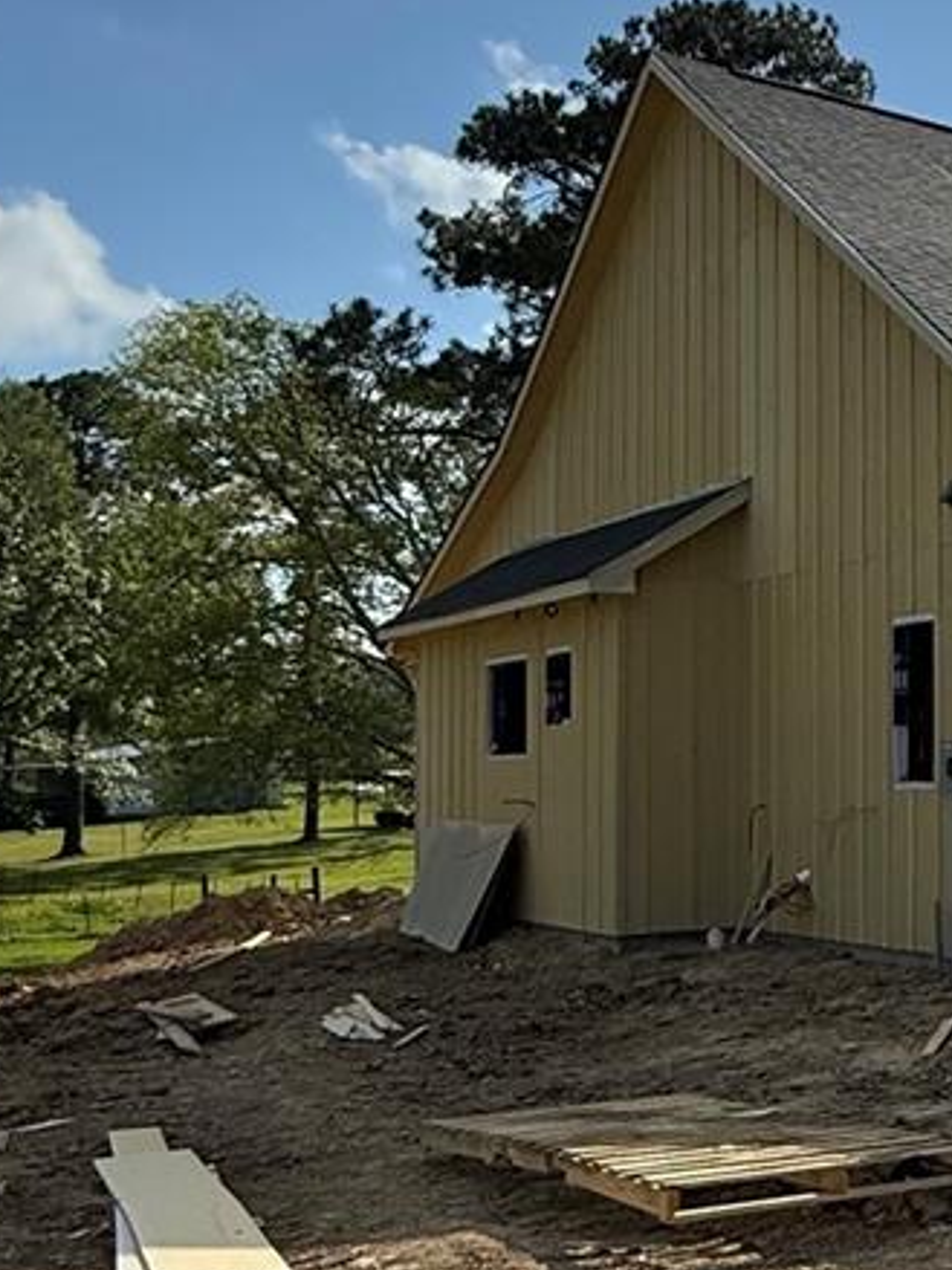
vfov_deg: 38.8
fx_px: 1798
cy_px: 735
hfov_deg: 23.5
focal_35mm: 49
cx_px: 1438
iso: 80
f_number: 2.2
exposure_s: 1/4149
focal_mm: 2.22
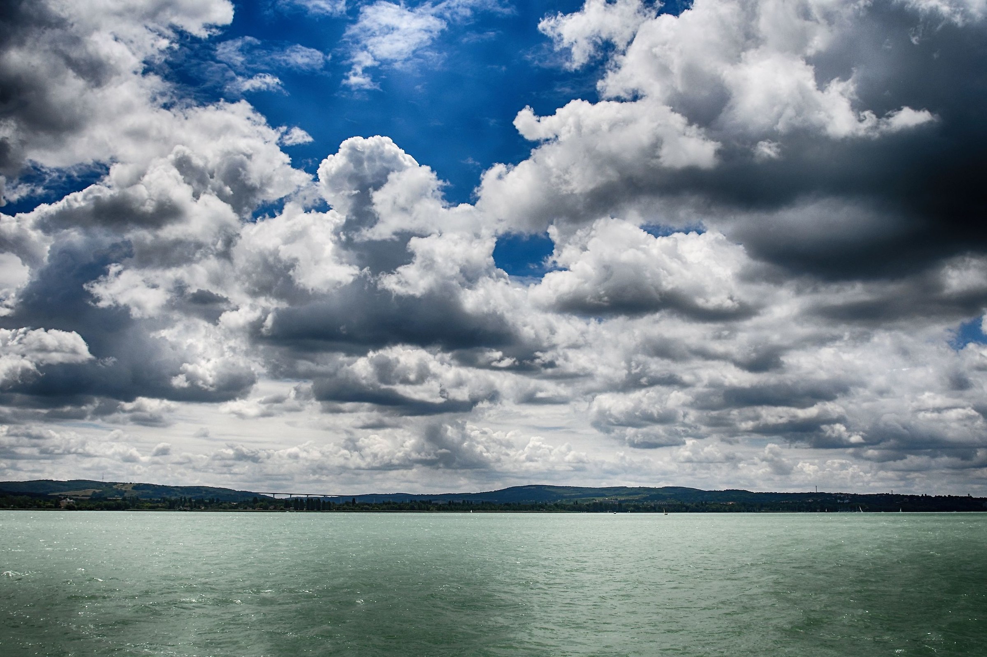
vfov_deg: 36.9
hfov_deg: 53.1
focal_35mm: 36
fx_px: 987
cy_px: 328
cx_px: 494
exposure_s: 1/2500
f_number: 6.3
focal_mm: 24
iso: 100
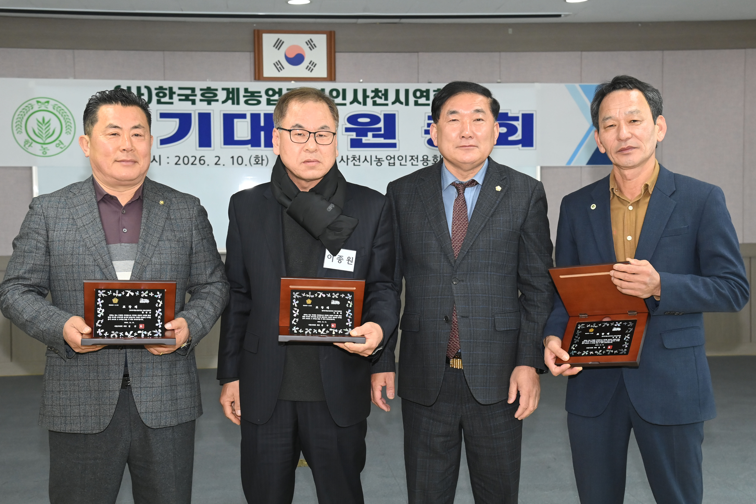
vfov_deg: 28.1
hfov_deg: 41.1
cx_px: 378
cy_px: 252
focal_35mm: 48
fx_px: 1008
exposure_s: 1/250
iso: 3200
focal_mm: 48
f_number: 6.3
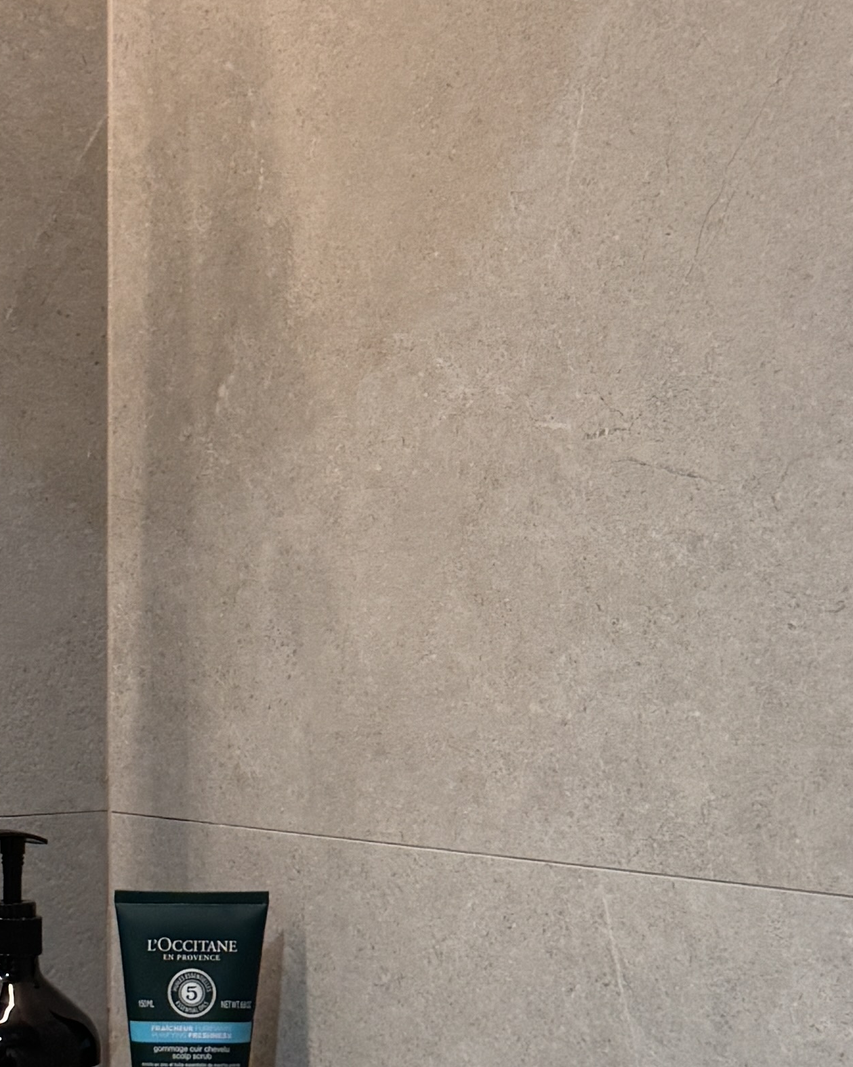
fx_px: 2683
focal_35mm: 85
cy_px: 650
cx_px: 98
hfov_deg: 17.8
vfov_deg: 22.4
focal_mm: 6.76
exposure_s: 1/100
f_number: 1.78
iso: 200
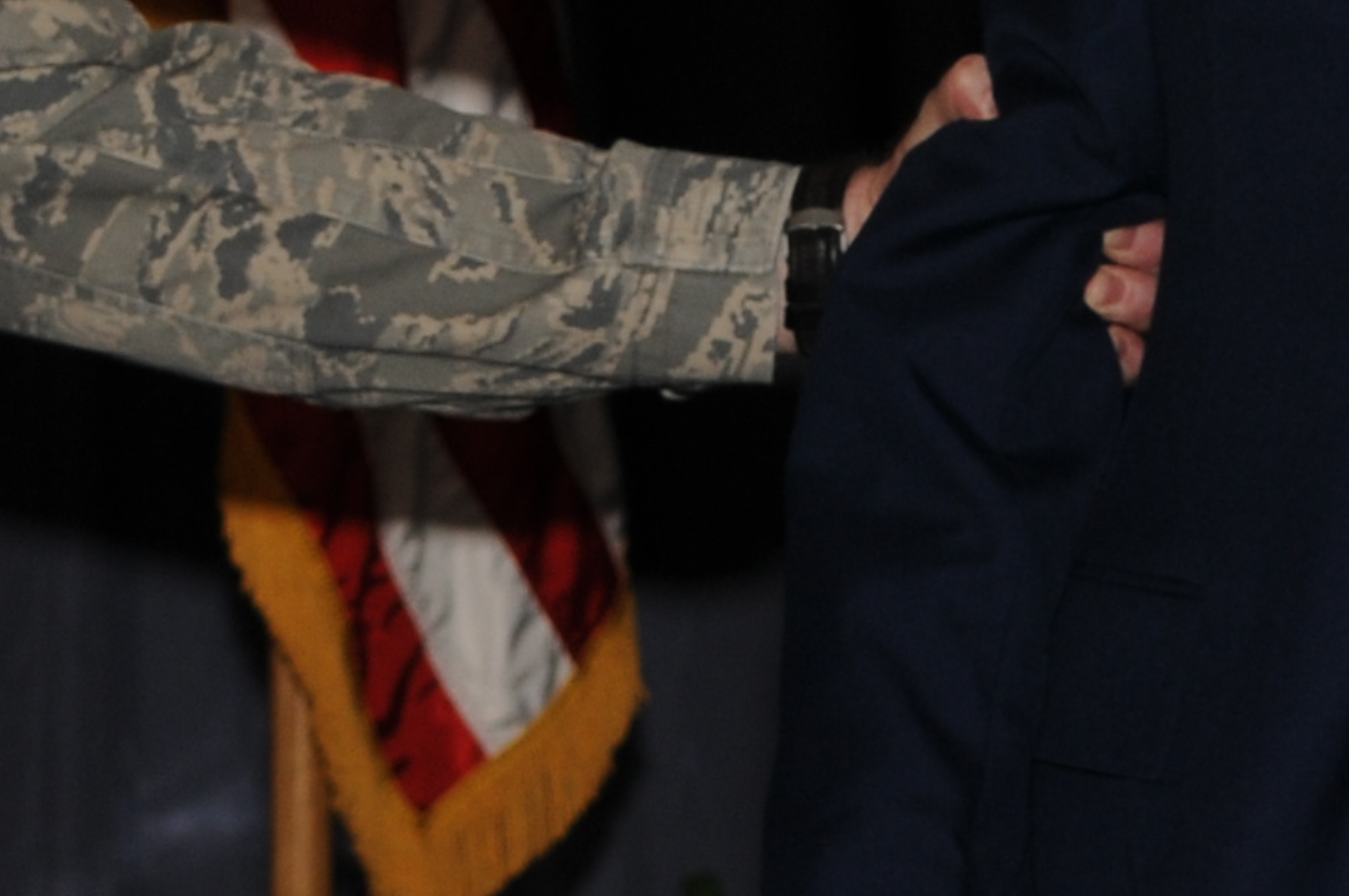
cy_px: -239
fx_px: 11917
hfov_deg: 6.5
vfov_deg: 4.3
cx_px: 1287
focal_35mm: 318
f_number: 5
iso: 200
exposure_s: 1/80
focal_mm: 45
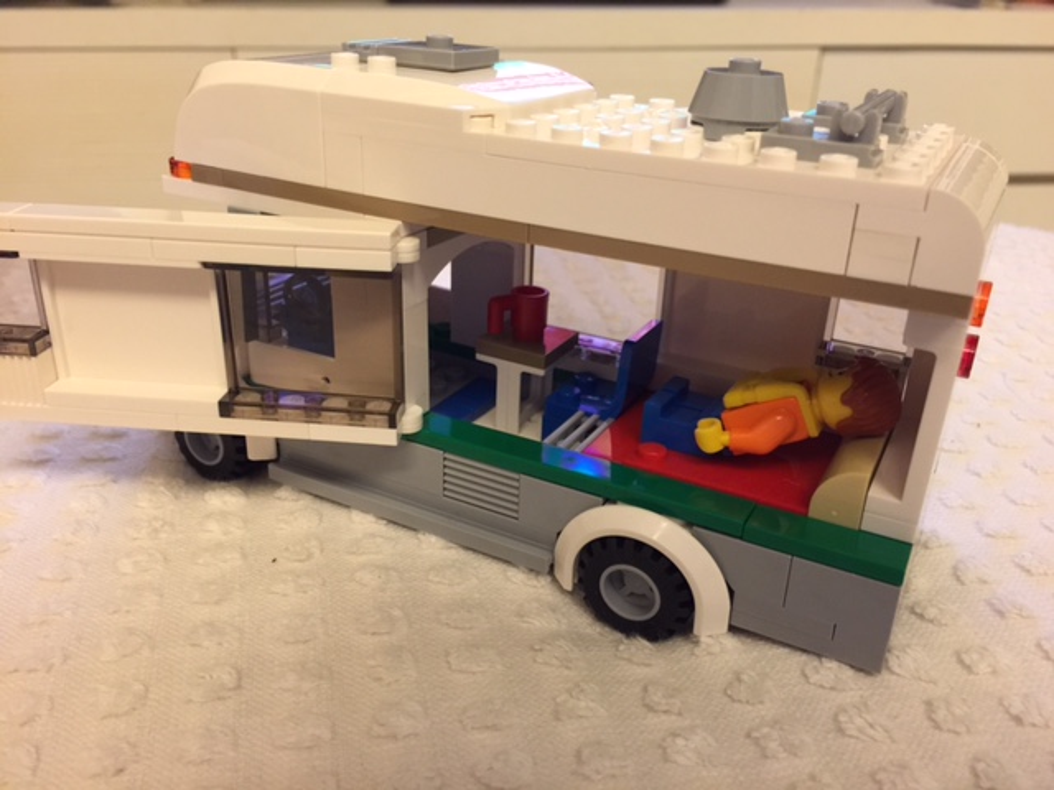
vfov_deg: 48.2
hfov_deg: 61.7
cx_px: 527
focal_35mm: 29
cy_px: 395
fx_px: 883
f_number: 2.2
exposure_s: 1/10
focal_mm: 4.15
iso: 125
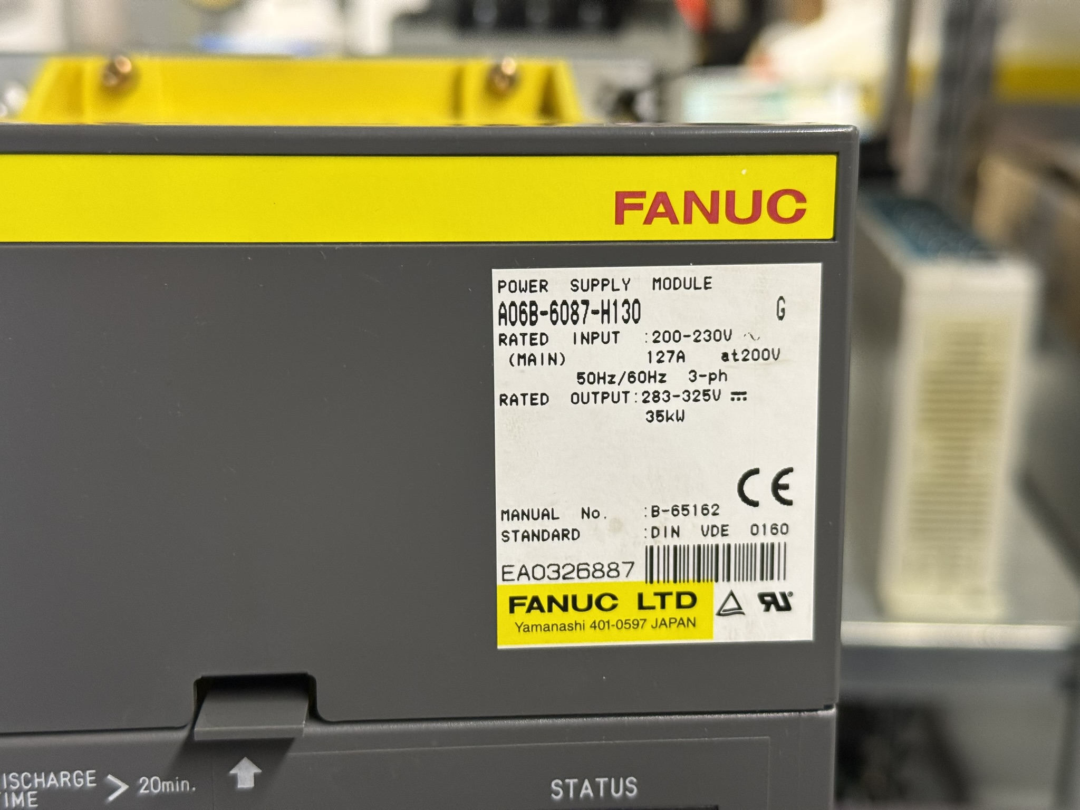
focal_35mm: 48
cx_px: 540
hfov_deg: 39.7
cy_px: 405
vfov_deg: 30.3
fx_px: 1498
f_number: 1.78
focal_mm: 6.76
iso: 160
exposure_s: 1/50
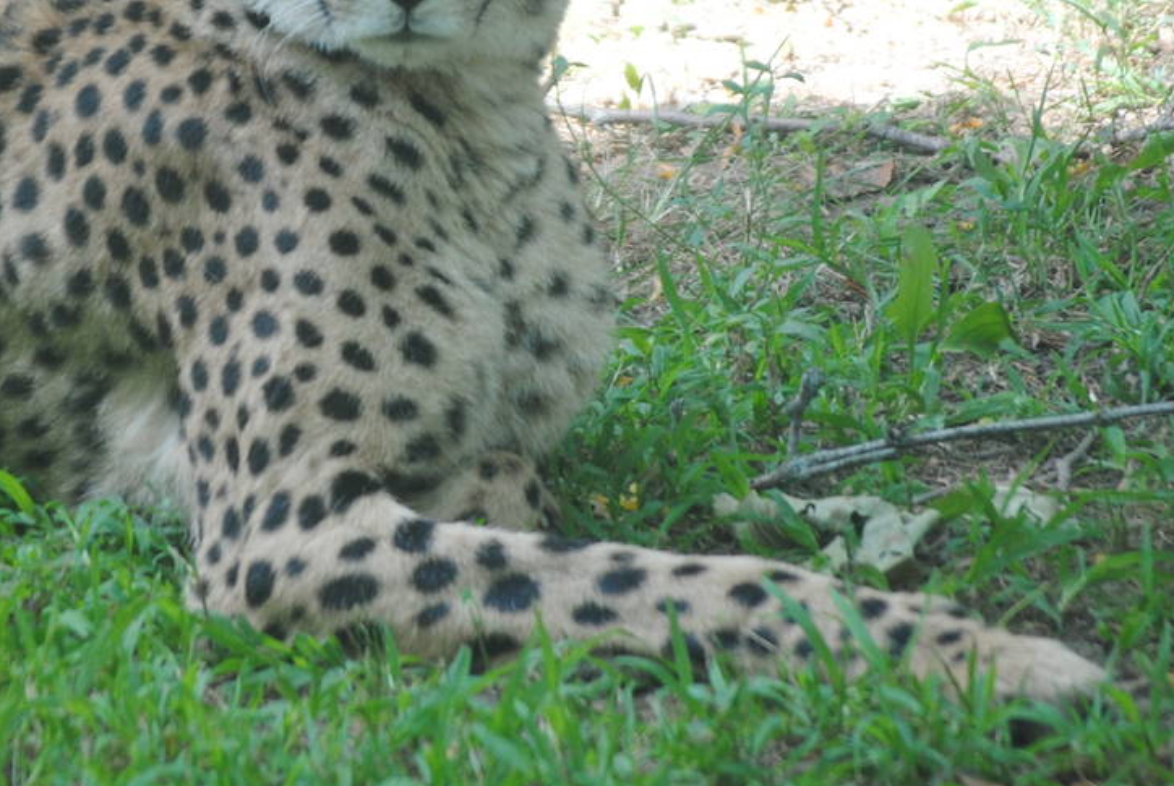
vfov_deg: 4.0
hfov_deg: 5.9
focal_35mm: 348
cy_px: 142
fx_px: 11368
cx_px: 256
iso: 320
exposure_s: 1/125
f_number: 4.5
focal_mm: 105
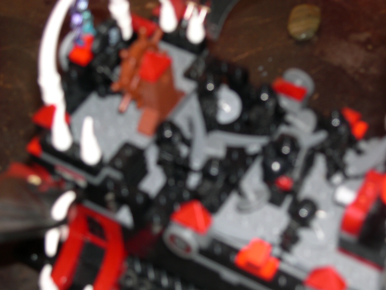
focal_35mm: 77
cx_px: 193
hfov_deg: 25.3
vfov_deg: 19.1
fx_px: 859
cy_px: 145
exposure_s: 1/60
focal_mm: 16.3
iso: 100
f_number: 4
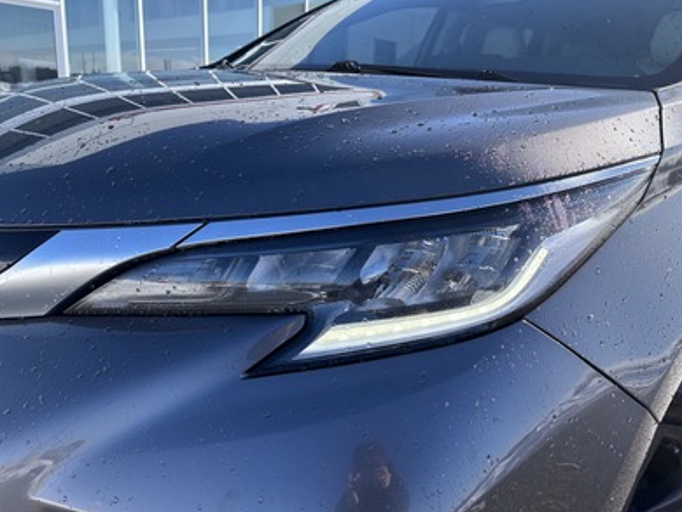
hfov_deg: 63.3
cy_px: 253
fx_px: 552
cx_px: 365
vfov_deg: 49.8
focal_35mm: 28
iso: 50
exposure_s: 1/1695
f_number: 1.6
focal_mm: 5.96
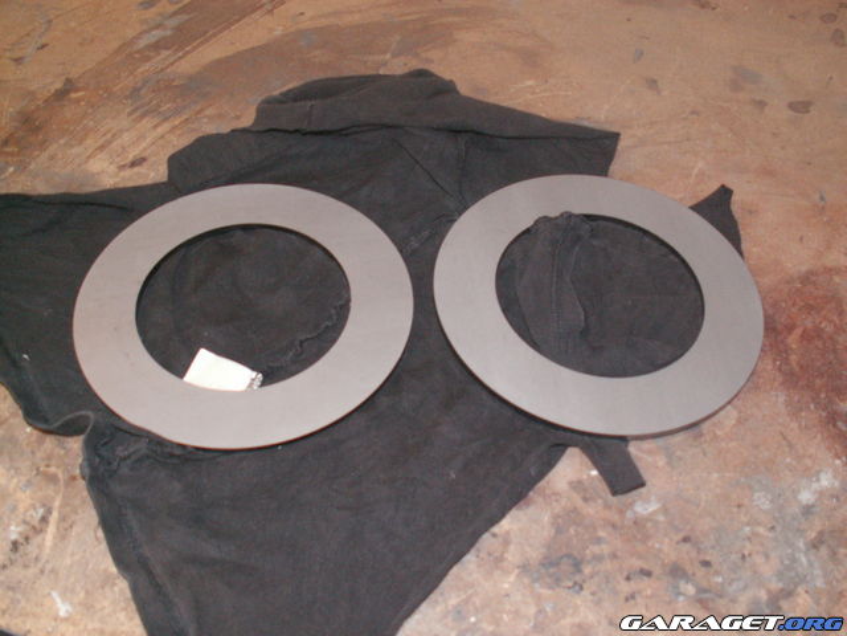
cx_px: 424
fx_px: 856
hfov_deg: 52.6
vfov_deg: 40.7
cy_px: 318
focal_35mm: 35
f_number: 2.8
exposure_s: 1/40
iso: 160
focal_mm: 5.86
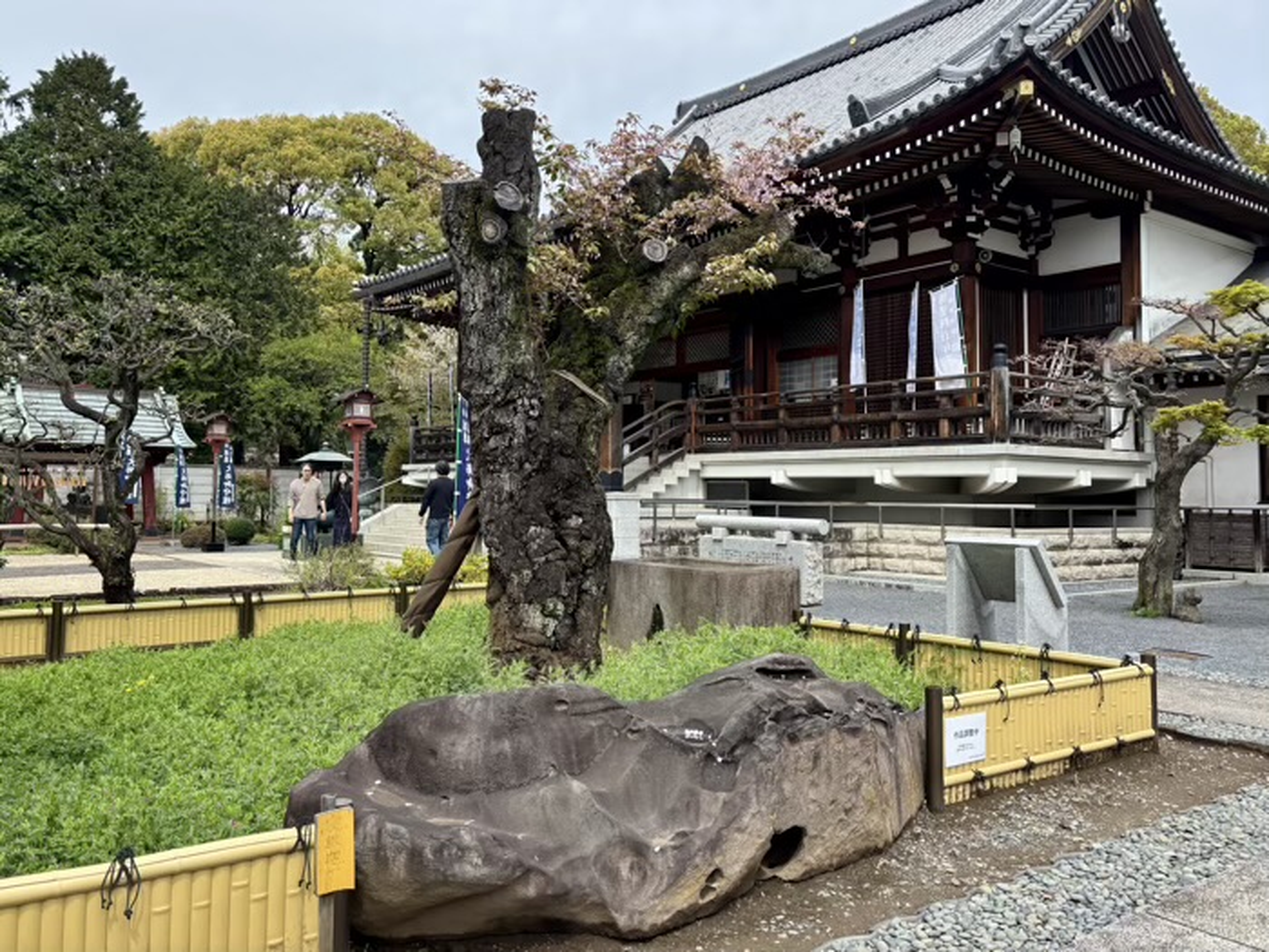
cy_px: 476
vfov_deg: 53.1
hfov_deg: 67.3
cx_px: 634
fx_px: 953
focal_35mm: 26
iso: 50
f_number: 1.6
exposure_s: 1/1279
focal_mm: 5.96
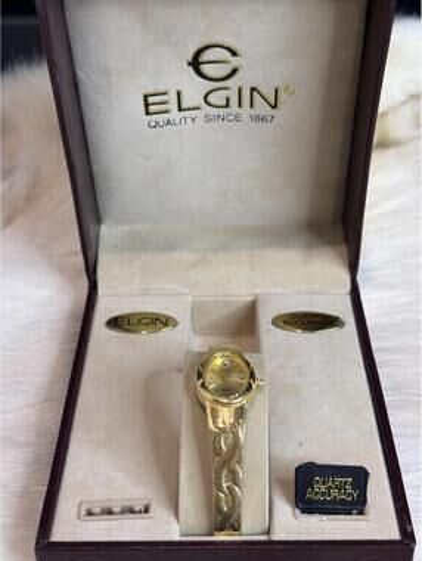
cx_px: 211
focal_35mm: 52
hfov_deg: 28.1
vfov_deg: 36.8
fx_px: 843
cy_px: 280
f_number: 1.6
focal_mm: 5.96
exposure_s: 1/60
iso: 80
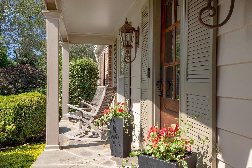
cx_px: 126
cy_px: 84
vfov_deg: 36.9
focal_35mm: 36
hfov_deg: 53.1
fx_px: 252
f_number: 8
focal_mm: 18
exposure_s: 1/320
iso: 400
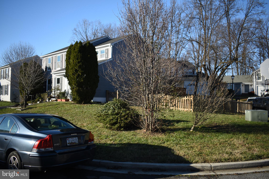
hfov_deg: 61.9
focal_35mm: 30
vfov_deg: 43.6
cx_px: 134
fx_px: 224
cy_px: 90
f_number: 3.8
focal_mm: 20
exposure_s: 1/640
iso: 200
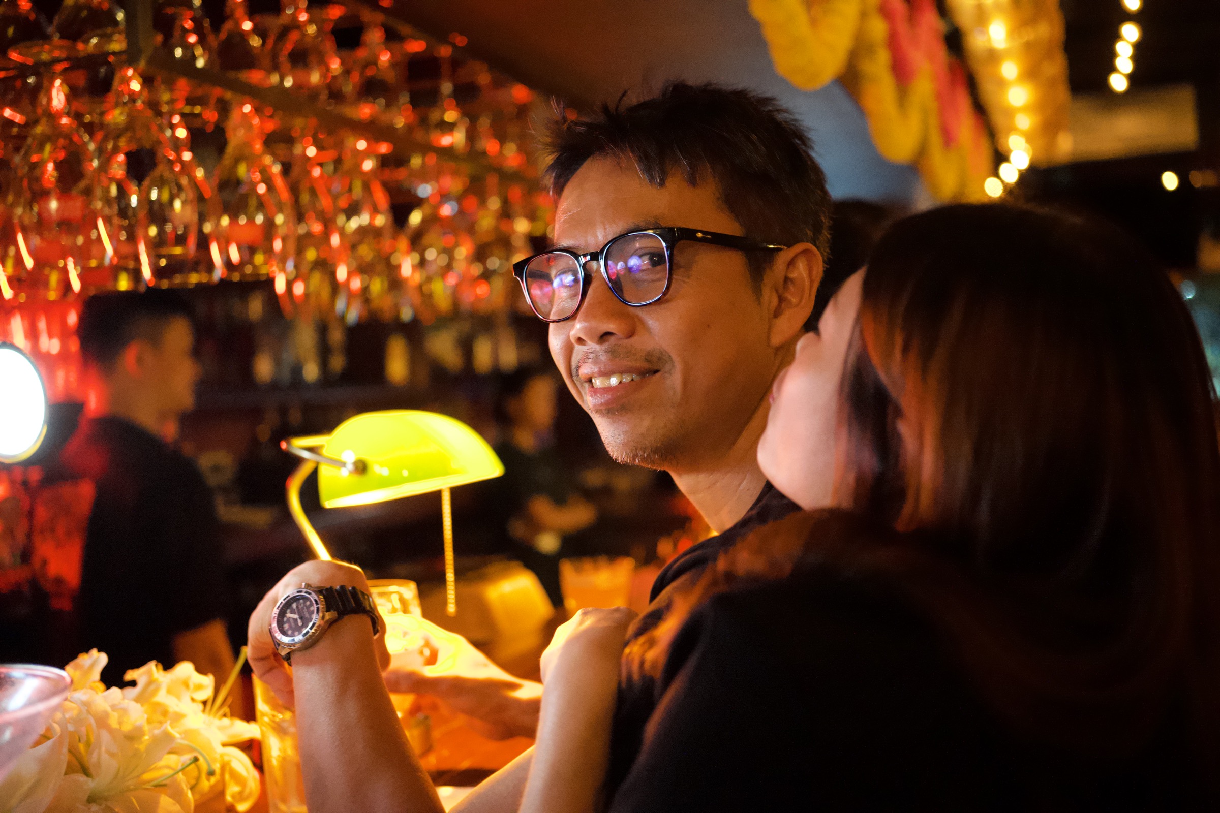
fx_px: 1355
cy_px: 406
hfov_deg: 48.5
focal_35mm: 40
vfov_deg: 33.4
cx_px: 610
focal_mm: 40
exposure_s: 1/50
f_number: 2.5
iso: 12800
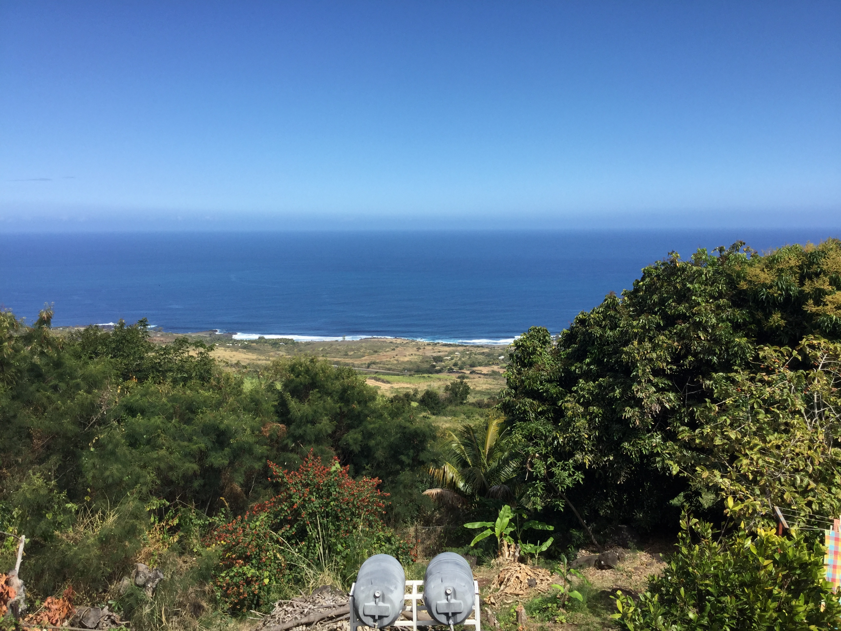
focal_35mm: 31
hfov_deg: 58.4
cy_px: 316
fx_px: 753
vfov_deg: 45.4
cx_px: 420
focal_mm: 3.3
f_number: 2.4
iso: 25
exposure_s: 1/1148
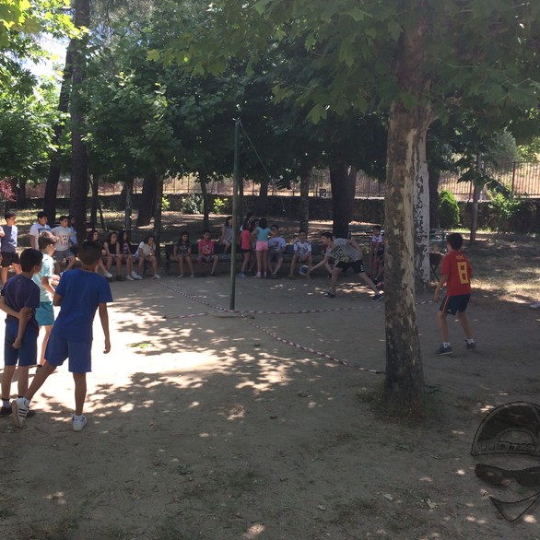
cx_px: 242
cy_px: 264
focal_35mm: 35
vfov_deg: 47.2
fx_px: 618
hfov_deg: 47.1
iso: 32
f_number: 2.2
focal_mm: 4.15
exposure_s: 1/519
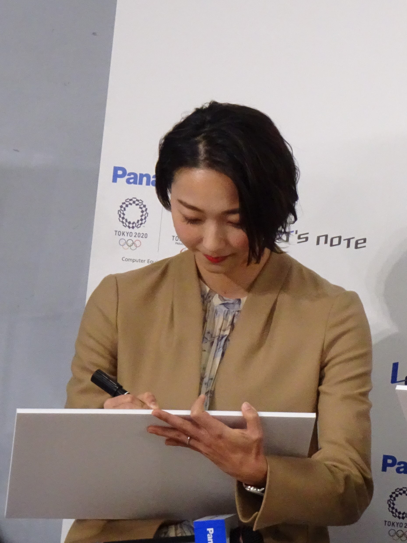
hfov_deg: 9.6
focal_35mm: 154
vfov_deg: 12.8
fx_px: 2414
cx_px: 204
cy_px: 272
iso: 800
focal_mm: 26.39
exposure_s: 1/125
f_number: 5.6
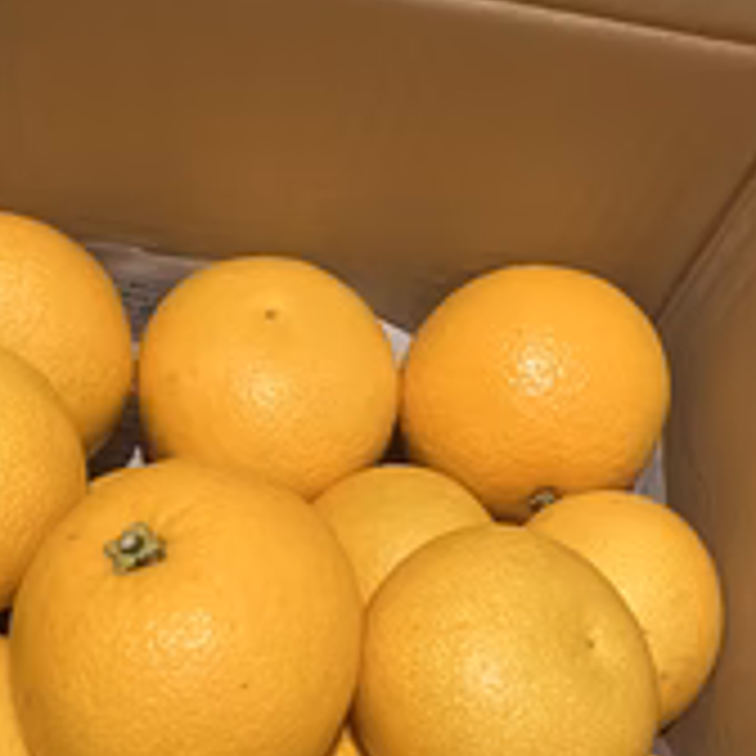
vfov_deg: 27.1
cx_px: 292
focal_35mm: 59
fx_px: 1458
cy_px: 792
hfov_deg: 29.0
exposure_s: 1/30
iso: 400
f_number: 1.8
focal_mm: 3.99
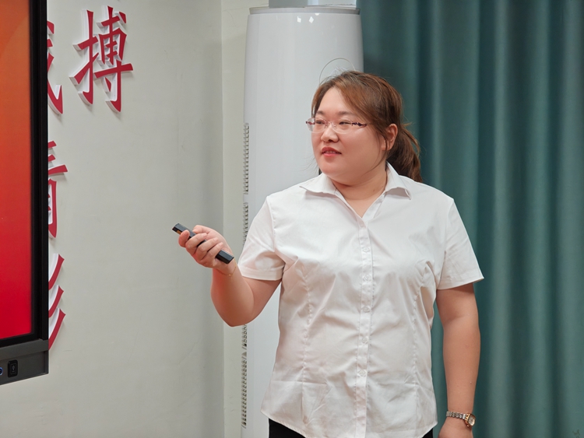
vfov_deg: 12.4
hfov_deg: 16.4
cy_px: 219
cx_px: 292
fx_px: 2025
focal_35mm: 120
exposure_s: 1/100
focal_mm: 19.4
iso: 250
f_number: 2.5
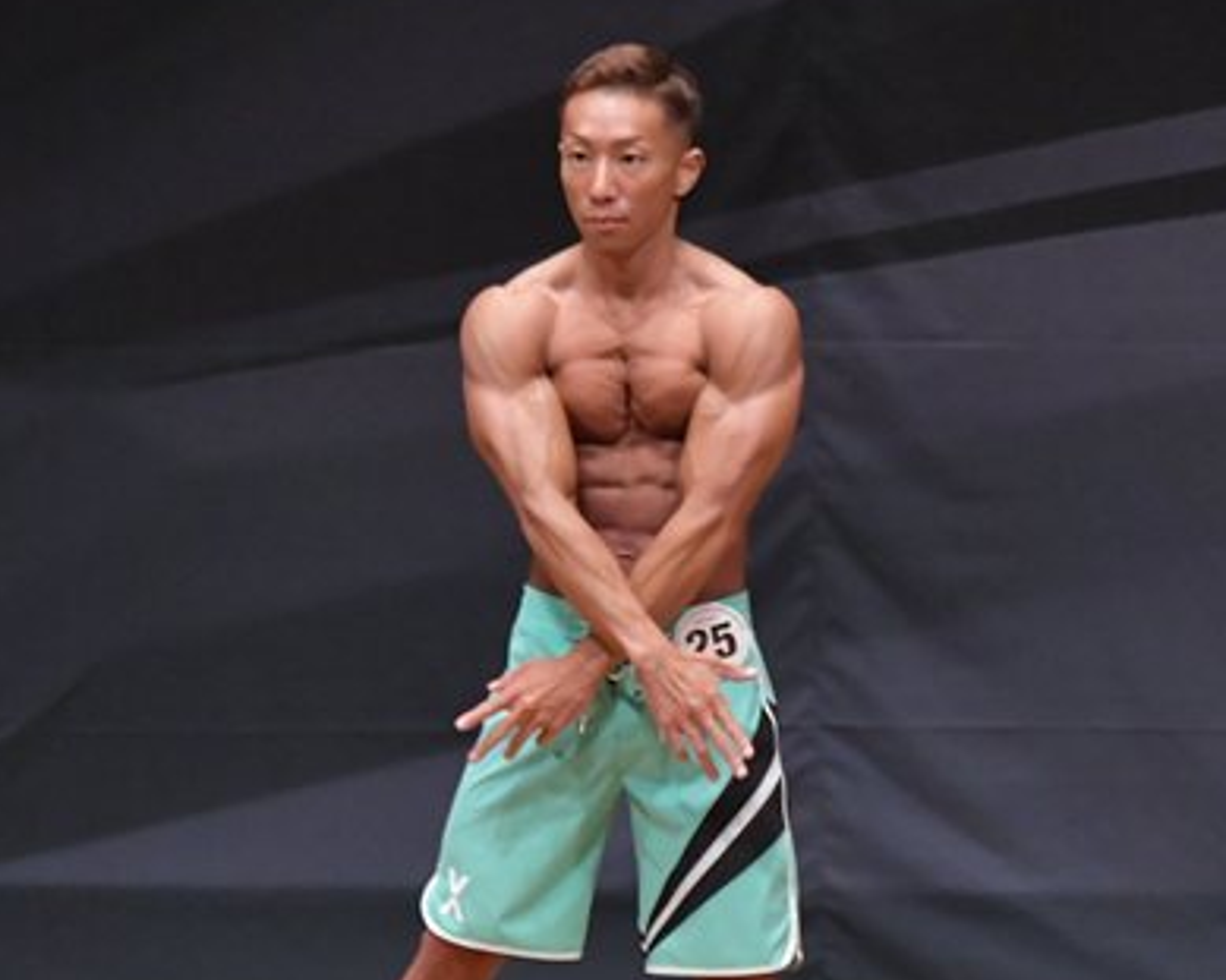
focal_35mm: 533
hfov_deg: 3.6
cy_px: 618
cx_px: 692
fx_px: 19335
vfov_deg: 2.9
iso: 6400
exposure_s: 1/400
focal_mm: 190
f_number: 5.6
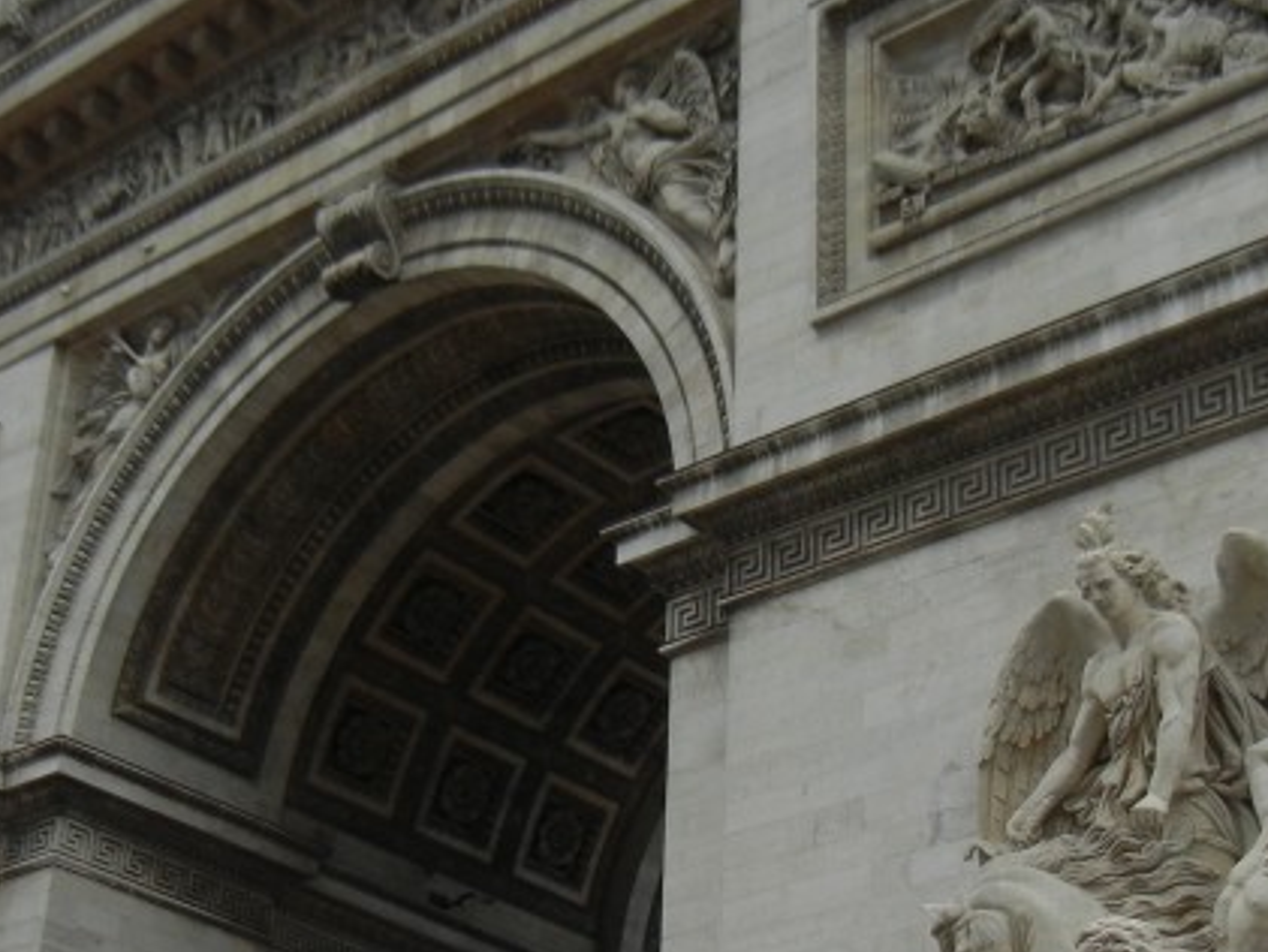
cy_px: 651
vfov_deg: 20.1
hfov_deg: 26.7
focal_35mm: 73
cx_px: 602
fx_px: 2675
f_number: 3.5
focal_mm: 5.4
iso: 160
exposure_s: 1/987
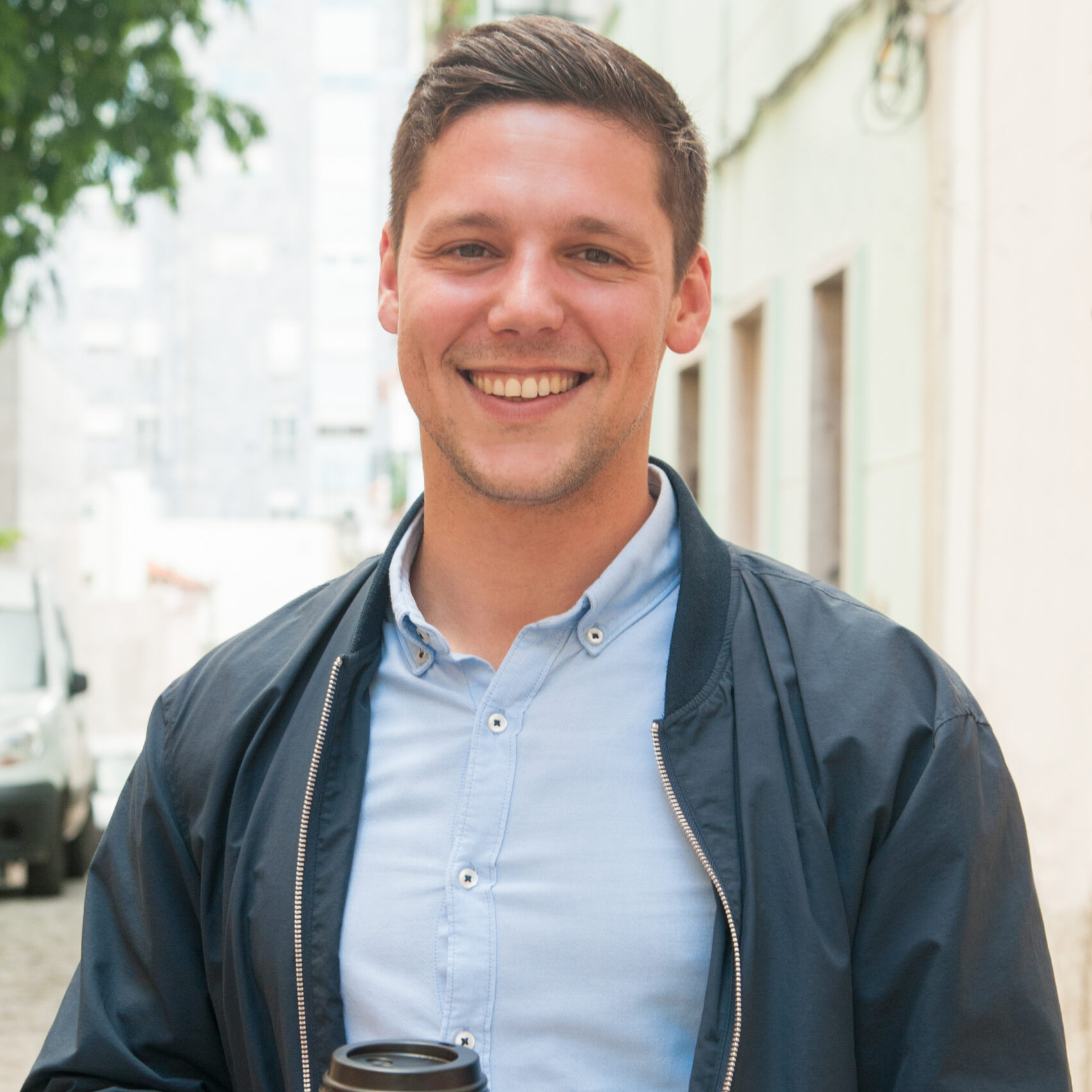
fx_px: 3426
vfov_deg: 18.1
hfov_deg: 18.1
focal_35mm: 96
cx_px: 546
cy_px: 684
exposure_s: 1/125
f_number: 5
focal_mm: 50
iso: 320
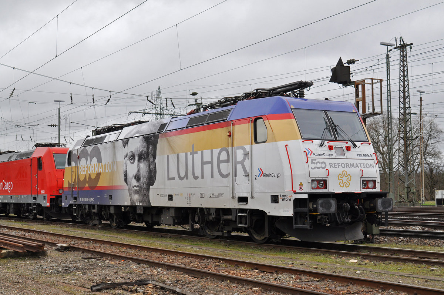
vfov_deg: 25.0
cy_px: 148
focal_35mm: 54
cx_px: 222
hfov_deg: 36.9
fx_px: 665
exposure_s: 1/250
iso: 400
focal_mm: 36
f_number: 7.1
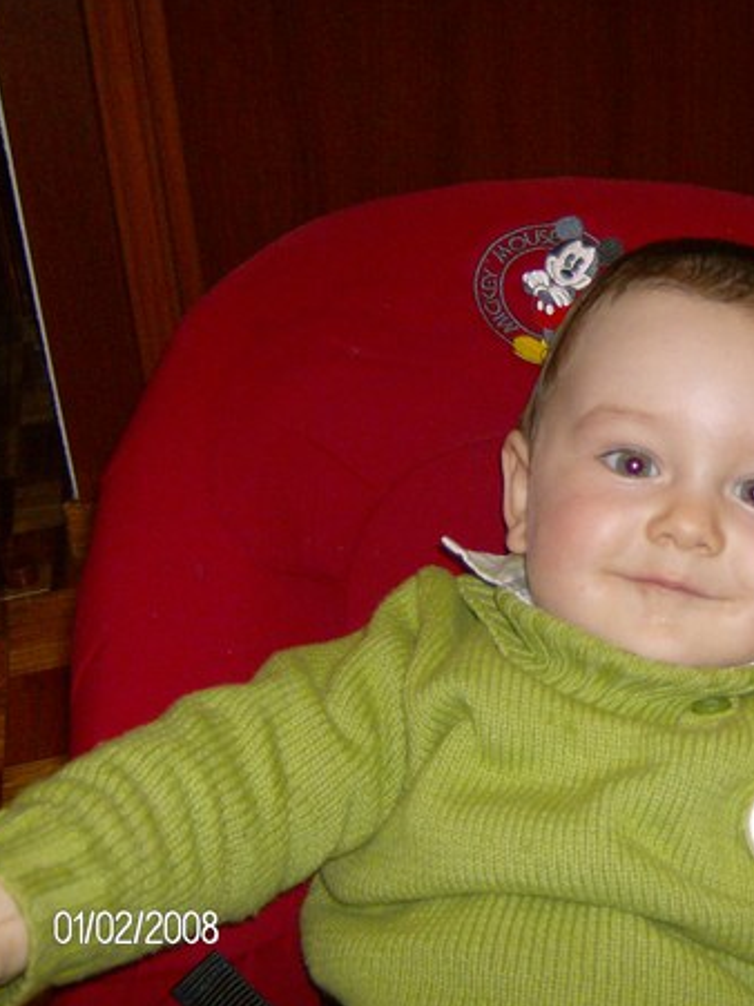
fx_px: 1482
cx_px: 680
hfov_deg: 27.5
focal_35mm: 51
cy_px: 511
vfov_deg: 37.5
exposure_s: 1/60
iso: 200
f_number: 2.8
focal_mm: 6
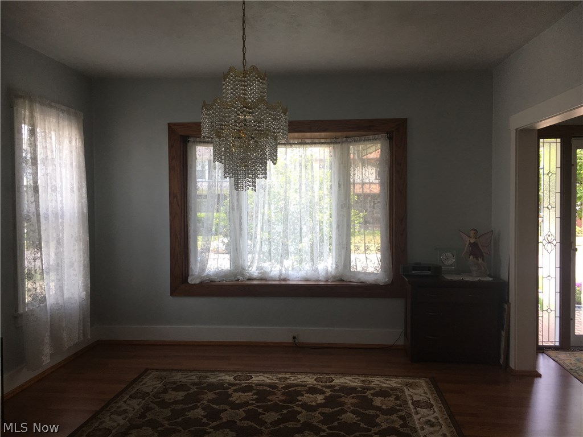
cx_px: 292
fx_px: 488
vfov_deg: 48.2
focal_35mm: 29
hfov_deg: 61.7
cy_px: 218
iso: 32
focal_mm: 4.15
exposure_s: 1/120
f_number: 2.2
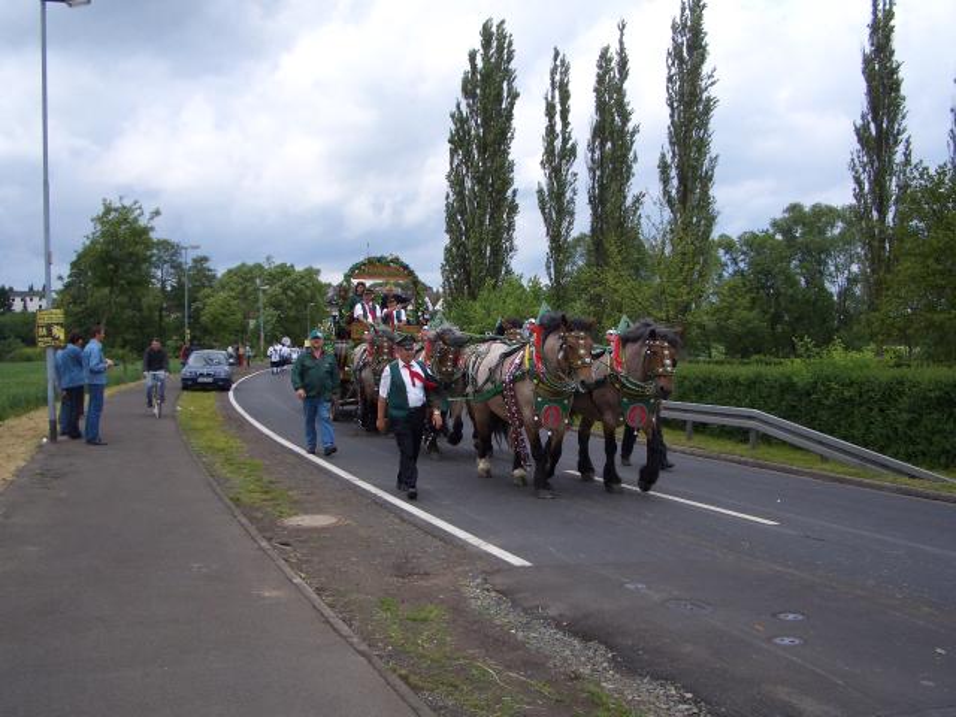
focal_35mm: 35
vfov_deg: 40.7
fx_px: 967
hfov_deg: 52.6
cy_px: 358
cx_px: 478
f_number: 4.3
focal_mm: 5.8
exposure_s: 1/640
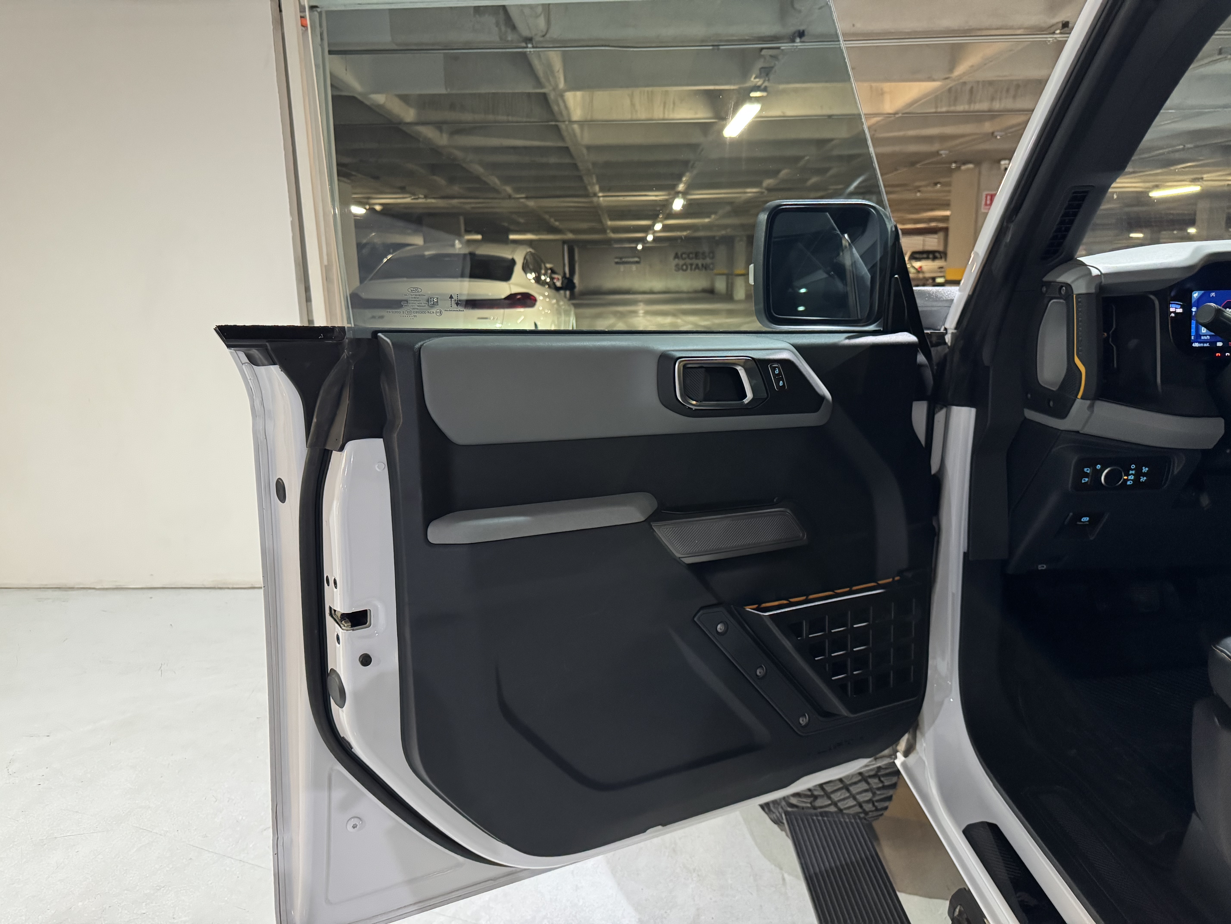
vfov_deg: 56.8
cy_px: 462
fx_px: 853
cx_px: 616
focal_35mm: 24
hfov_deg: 71.6
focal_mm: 6.76
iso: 640
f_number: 1.78
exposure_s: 1/40
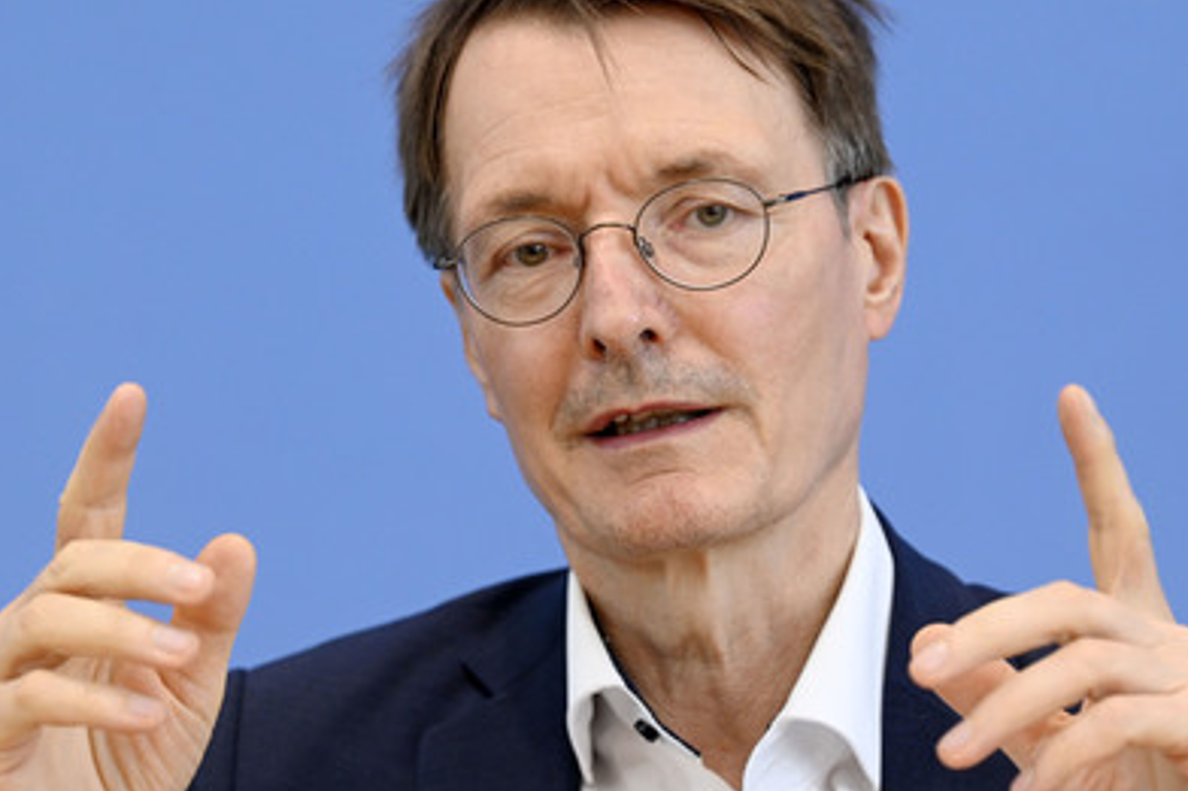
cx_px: 608
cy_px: 352
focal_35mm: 213
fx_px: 7026
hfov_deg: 9.7
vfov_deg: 6.4
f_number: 5.6
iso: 4000
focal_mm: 185
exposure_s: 1/800
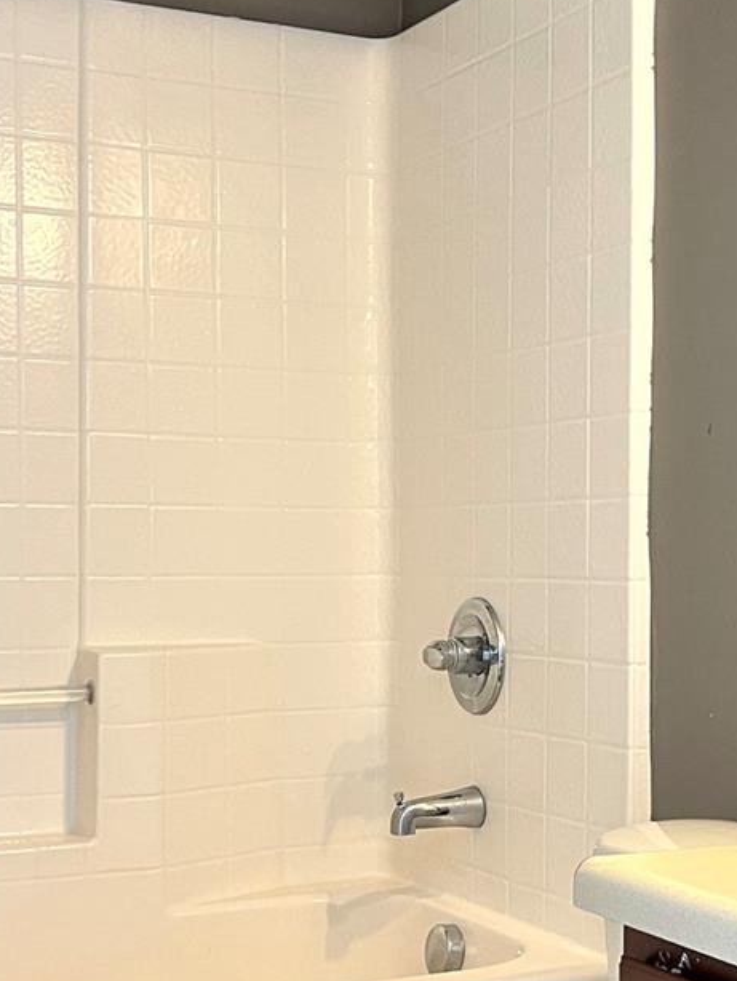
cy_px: 564
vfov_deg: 29.8
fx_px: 1844
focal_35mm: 65
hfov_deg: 22.5
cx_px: 518
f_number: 1.5
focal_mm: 5.7
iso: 160
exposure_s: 1/60
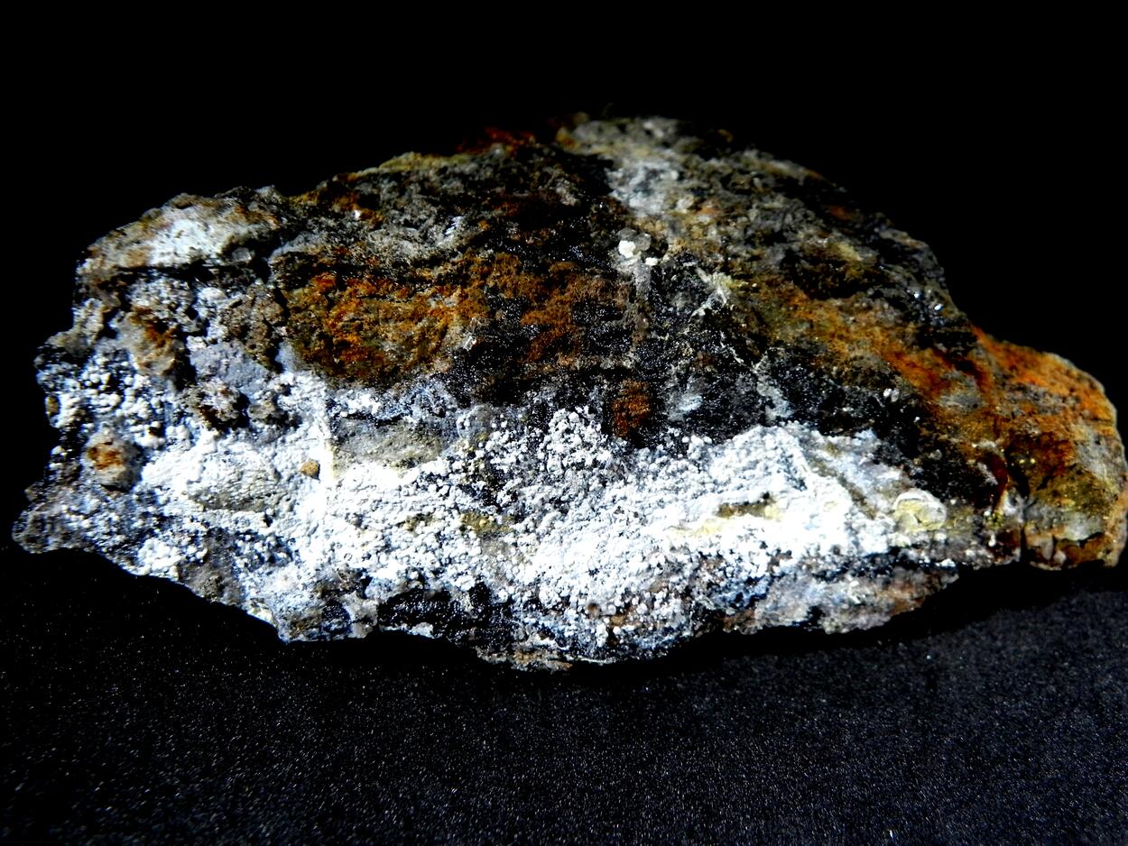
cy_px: 423
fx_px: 1206
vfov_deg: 38.7
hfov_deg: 50.1
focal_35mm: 37
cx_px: 564
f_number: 3.2
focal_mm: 6.6
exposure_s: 1/107
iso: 160
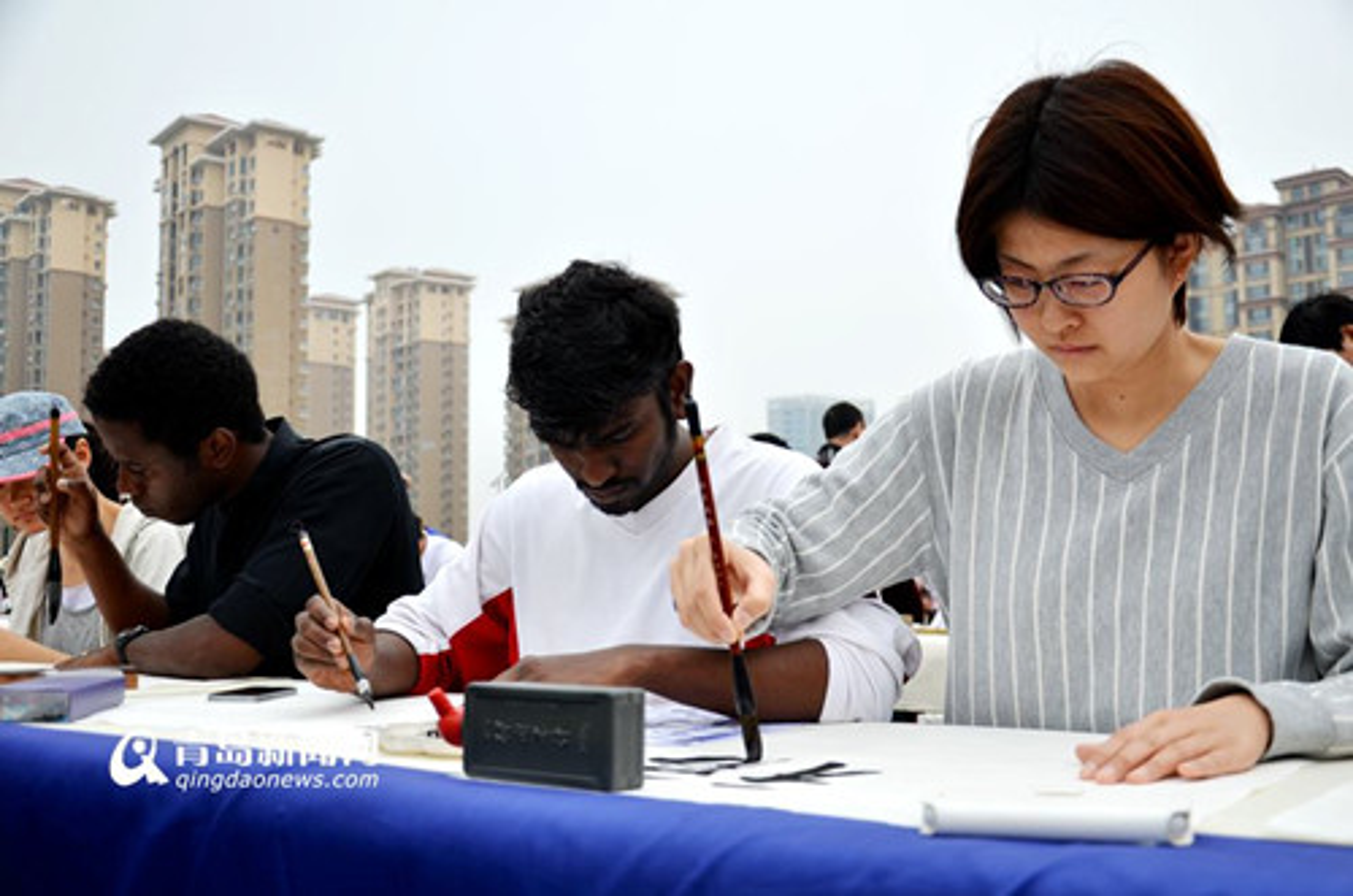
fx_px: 1406
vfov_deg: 35.3
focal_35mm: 38
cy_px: 448
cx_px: 676
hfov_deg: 51.4
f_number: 4
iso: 100
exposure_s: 1/1000
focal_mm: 25
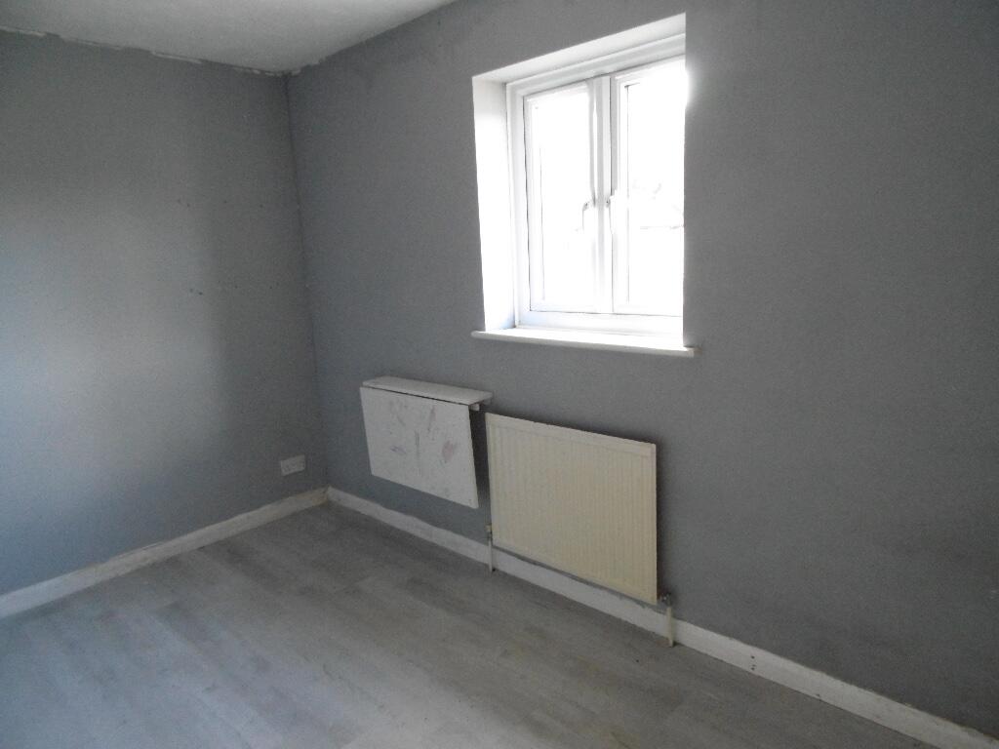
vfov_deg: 61.1
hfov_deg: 76.4
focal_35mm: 22
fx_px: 635
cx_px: 500
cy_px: 374
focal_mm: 4
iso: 400
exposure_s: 1/40
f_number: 3
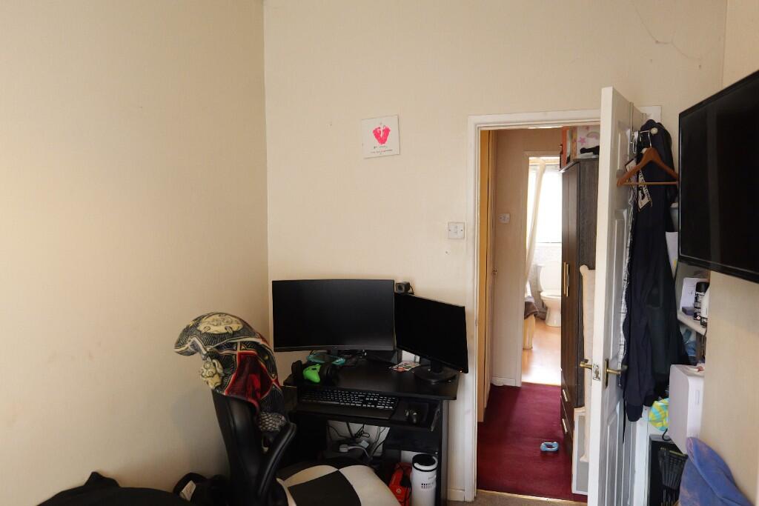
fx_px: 485
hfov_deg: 76.1
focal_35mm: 23
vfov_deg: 55.1
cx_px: 380
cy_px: 253
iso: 6400
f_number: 3.7
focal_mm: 23
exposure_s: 1/20
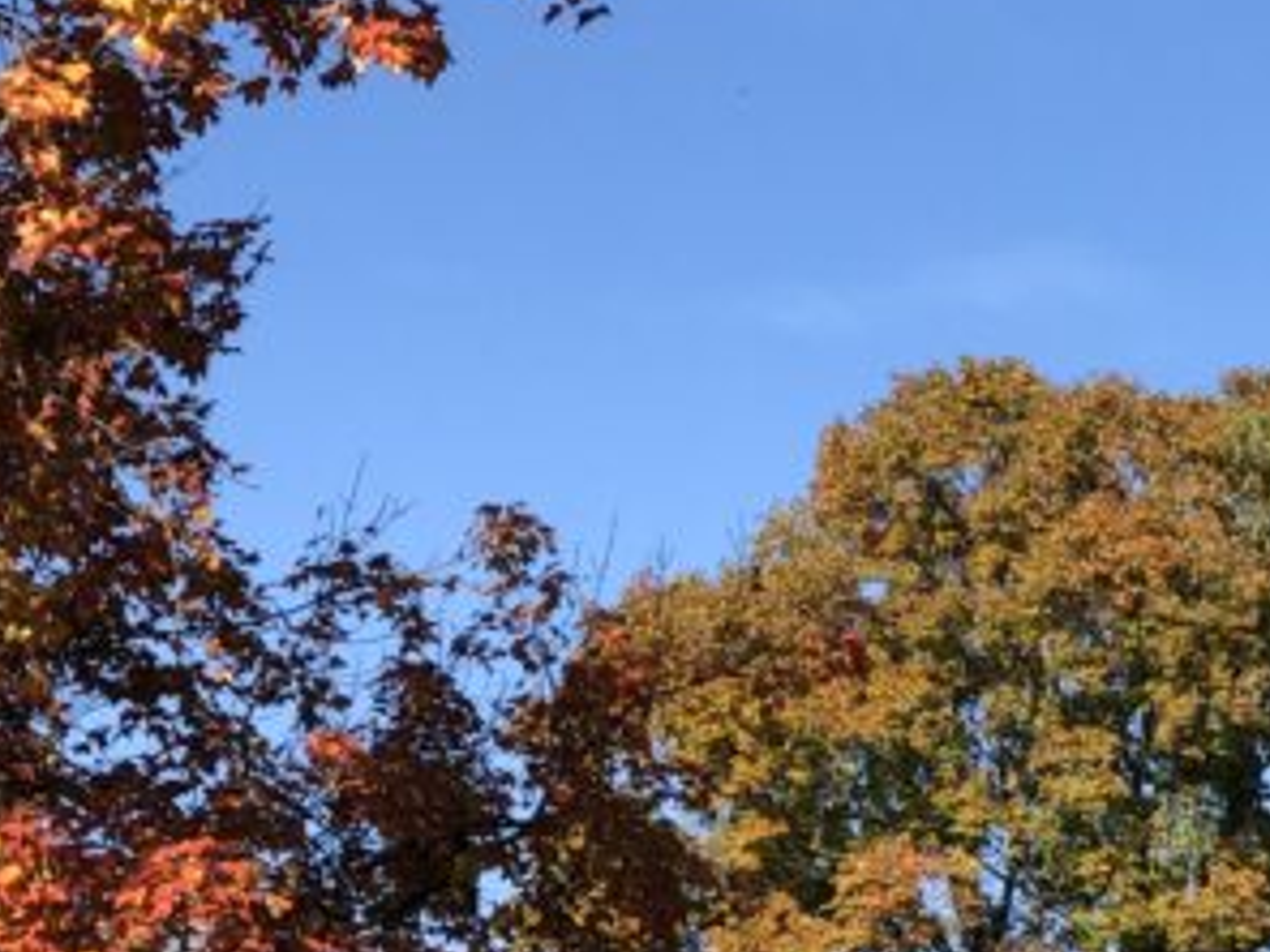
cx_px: 1956
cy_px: 1111
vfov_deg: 7.5
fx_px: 7228
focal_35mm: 197
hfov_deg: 9.7
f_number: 2.8
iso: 20
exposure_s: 1/481
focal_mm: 6.6
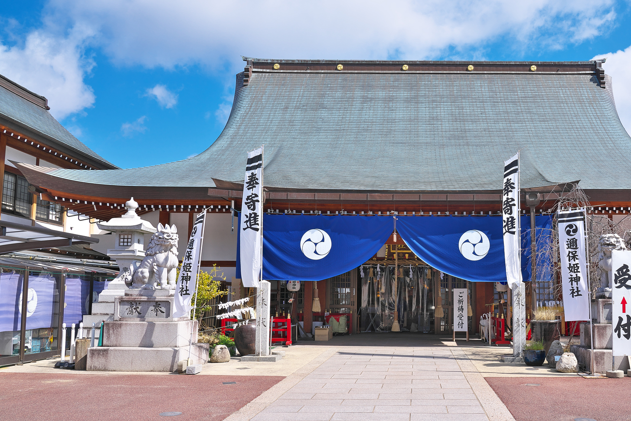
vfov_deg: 39.9
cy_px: 229
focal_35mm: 33
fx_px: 578
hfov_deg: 56.0
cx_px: 423
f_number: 10
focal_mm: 24
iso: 100
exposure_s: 1/160
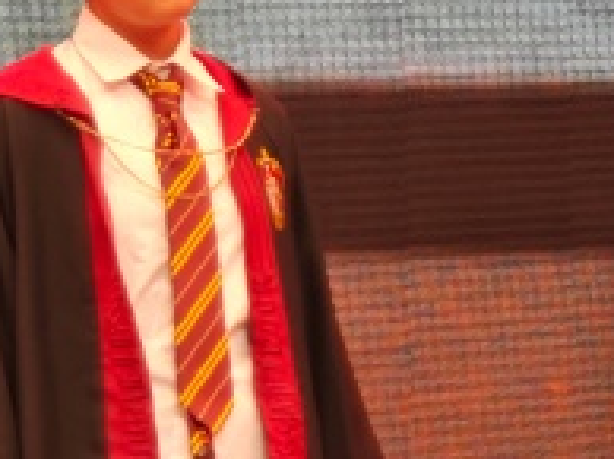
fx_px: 7547
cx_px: 680
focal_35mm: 426
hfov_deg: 4.6
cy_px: 312
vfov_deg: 3.5
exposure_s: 1/60
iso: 160
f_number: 2
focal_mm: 9
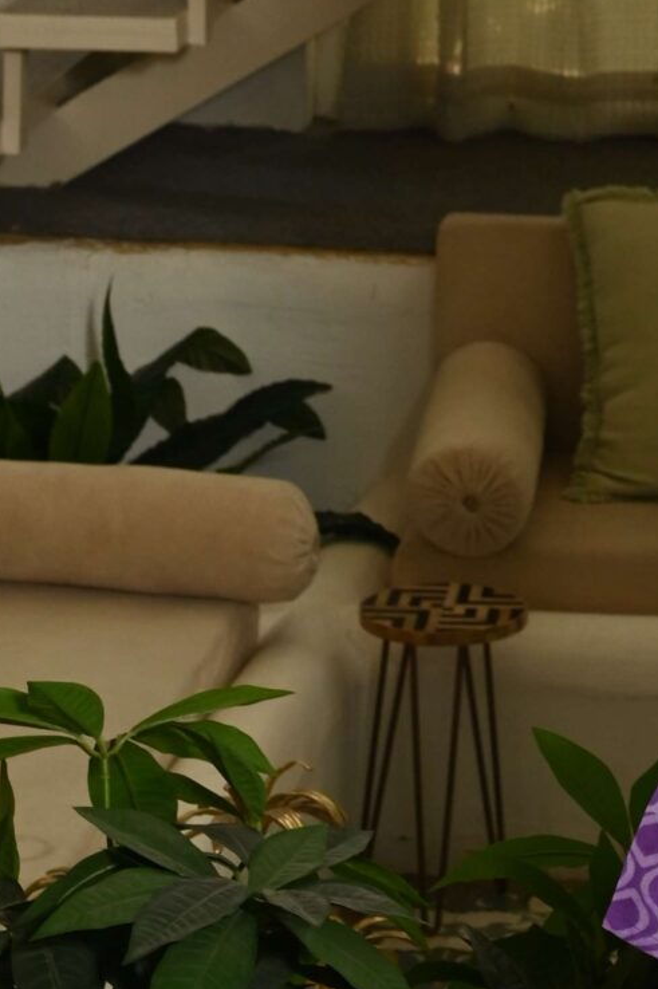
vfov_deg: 12.9
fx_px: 4283
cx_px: 1025
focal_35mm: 156
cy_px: -186
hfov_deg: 8.6
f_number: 8
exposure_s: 1/160
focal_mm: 45
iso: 640
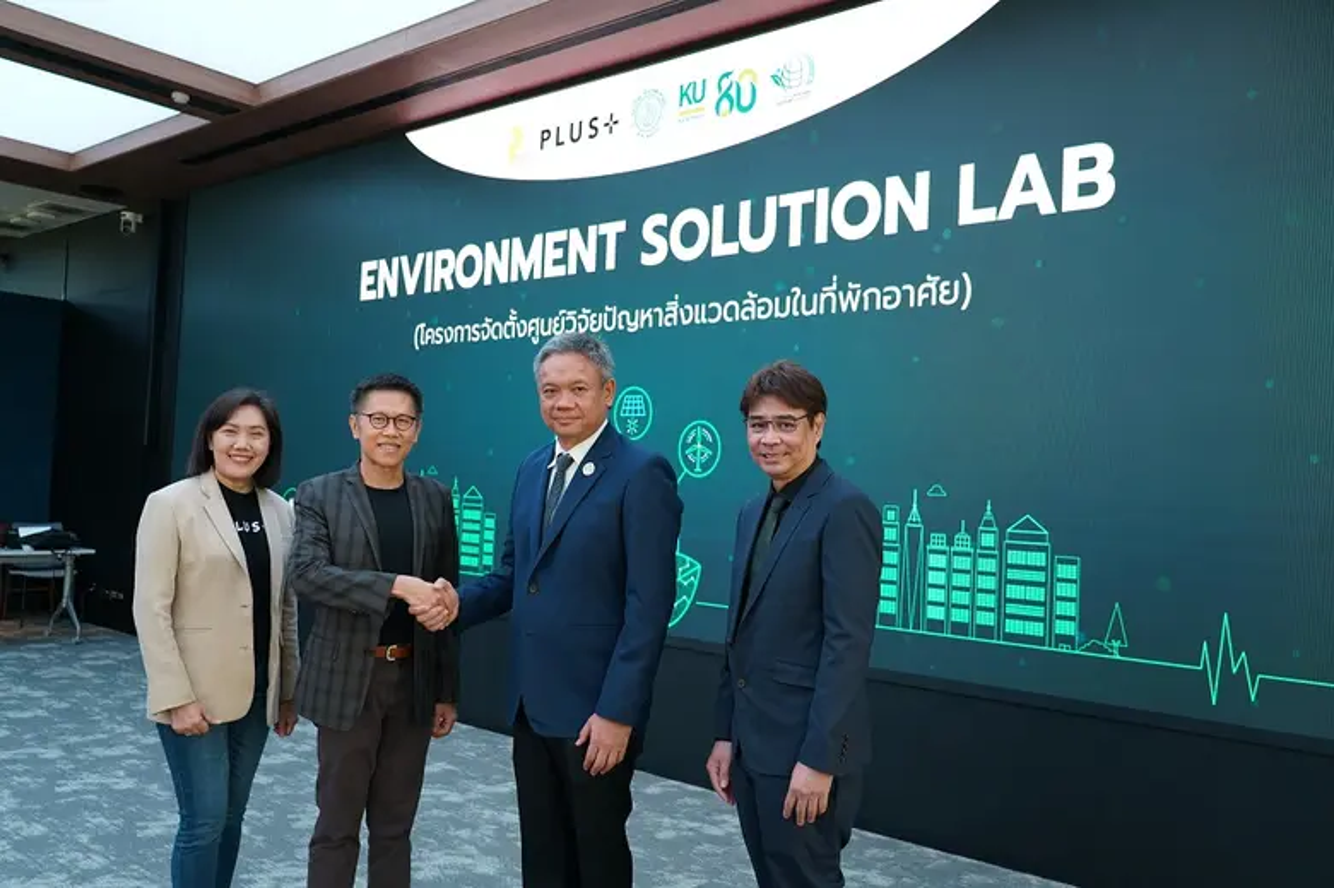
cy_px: 444
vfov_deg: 44.9
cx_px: 667
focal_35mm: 29
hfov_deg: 63.7
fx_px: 1074
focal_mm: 29
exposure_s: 1/60
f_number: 4
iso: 400
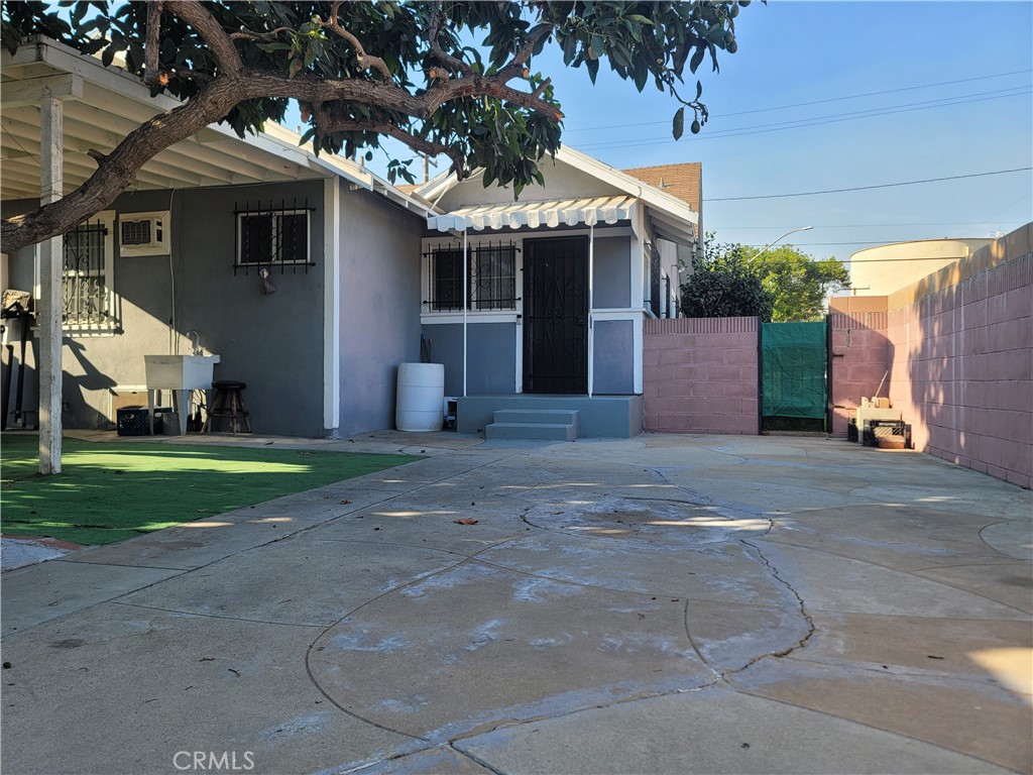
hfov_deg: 69.4
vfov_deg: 54.9
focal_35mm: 25
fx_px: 746
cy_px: 388
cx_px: 516
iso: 20
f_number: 1.8
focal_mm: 7
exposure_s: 1/308
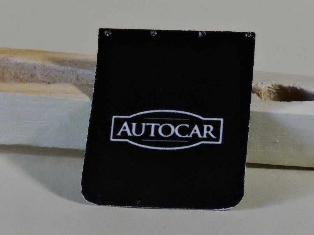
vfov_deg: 11.8
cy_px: 118
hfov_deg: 15.8
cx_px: 157
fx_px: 1133
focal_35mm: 125
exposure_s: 1/160
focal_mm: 22.4
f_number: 6.3
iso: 1600
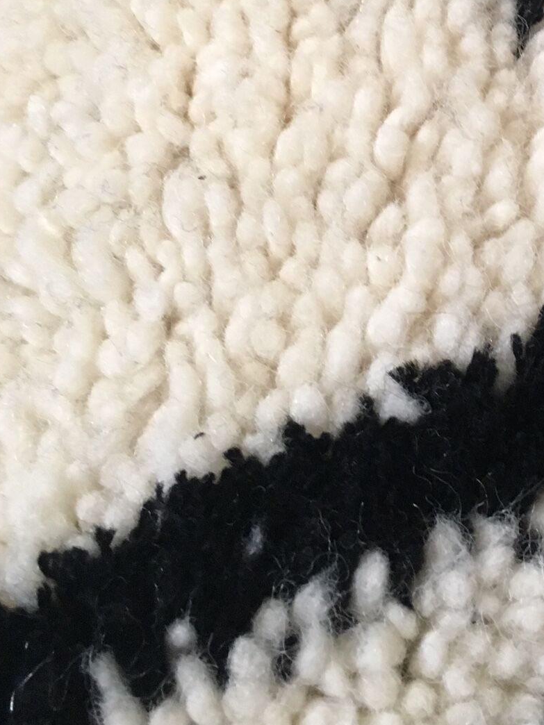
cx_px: 484
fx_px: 1173
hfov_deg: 25.3
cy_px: 119
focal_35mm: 56
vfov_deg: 33.1
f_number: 2.2
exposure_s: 1/20
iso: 200
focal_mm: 4.15
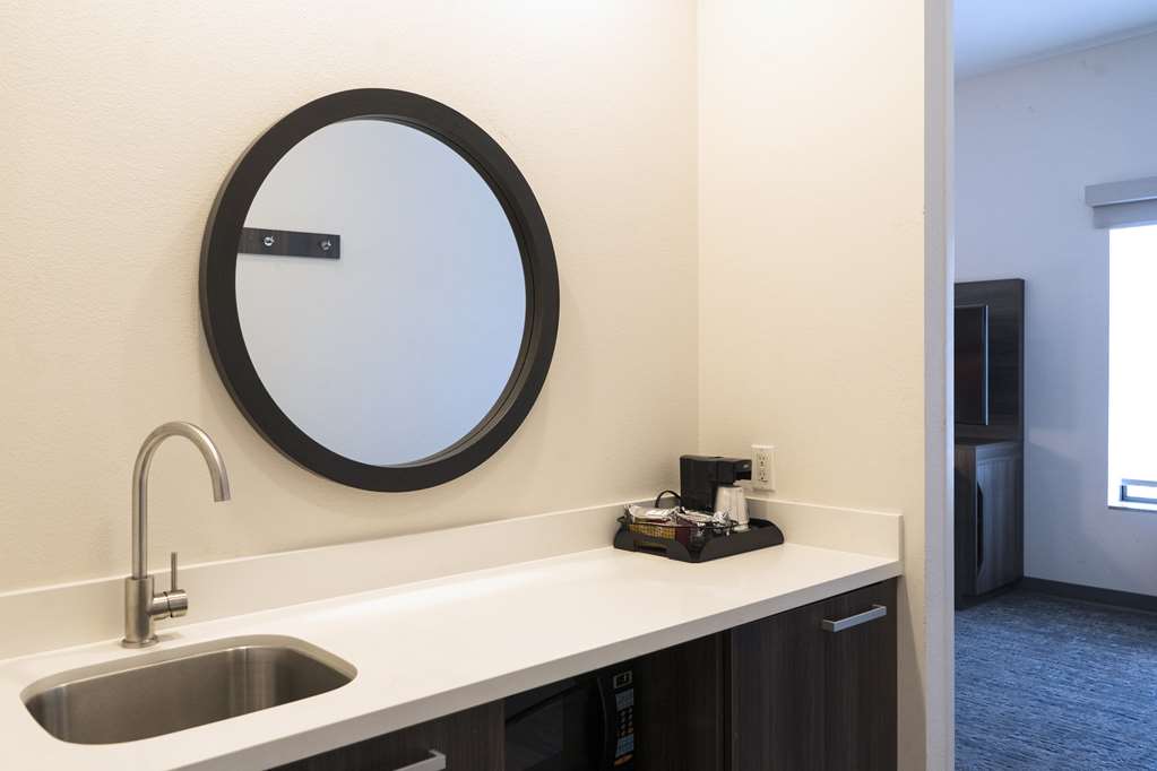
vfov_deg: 46.4
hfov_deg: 65.5
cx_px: 578
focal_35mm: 28
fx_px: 900
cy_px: 386
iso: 2500
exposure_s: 1/125
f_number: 7.1
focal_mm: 28
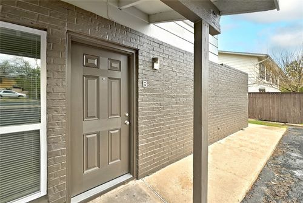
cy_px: 102
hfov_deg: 104.2
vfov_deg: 81.3
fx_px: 118
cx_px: 152
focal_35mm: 14
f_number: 10
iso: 400
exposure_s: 1/125
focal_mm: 14
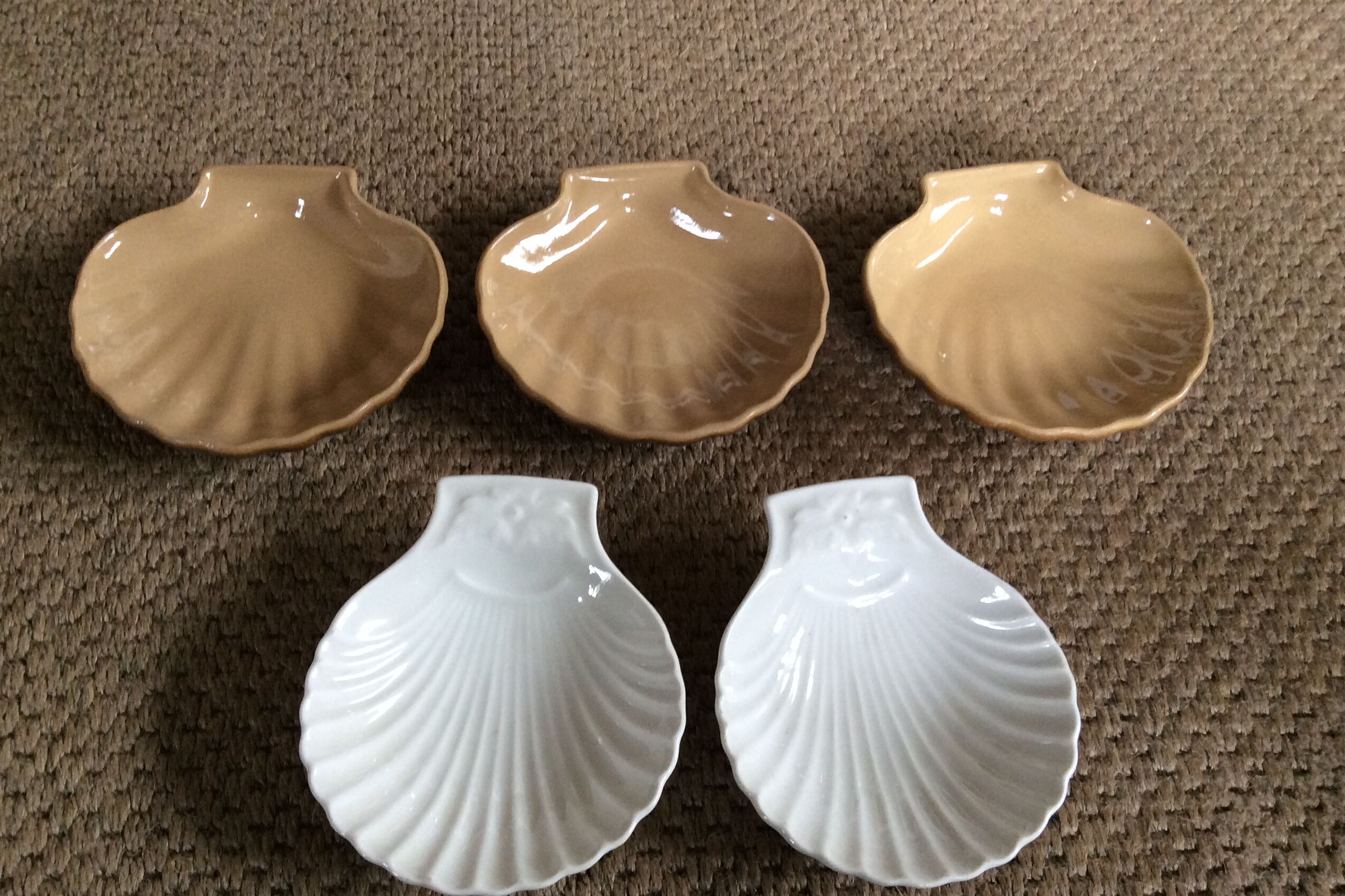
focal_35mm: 34
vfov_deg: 38.9
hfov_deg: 55.8
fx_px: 1270
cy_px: 485
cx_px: 661
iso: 100
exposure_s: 1/25
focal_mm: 3.3
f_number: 2.4
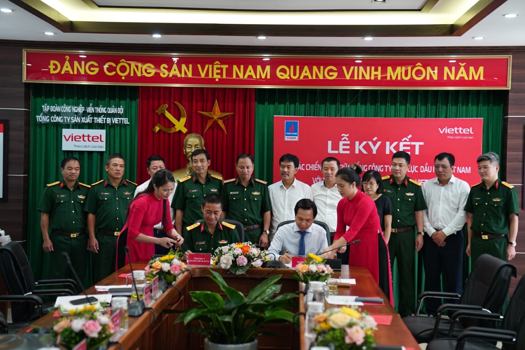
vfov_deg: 23.8
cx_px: 262
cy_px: 175
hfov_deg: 35.1
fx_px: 831
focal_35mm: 57
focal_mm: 57
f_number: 2.8
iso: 800
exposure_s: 1/100
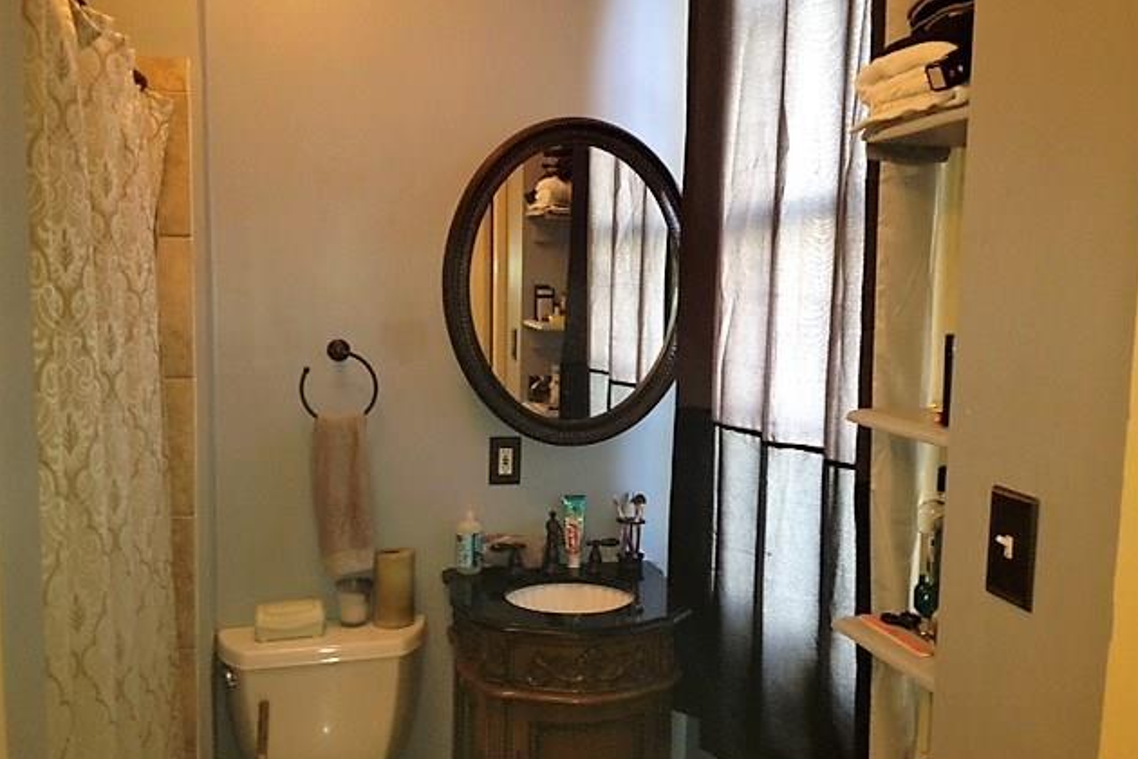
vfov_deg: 35.9
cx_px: 573
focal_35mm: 37
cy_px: 403
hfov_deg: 51.9
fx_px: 1170
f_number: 2.4
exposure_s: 1/20
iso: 125
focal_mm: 4.28
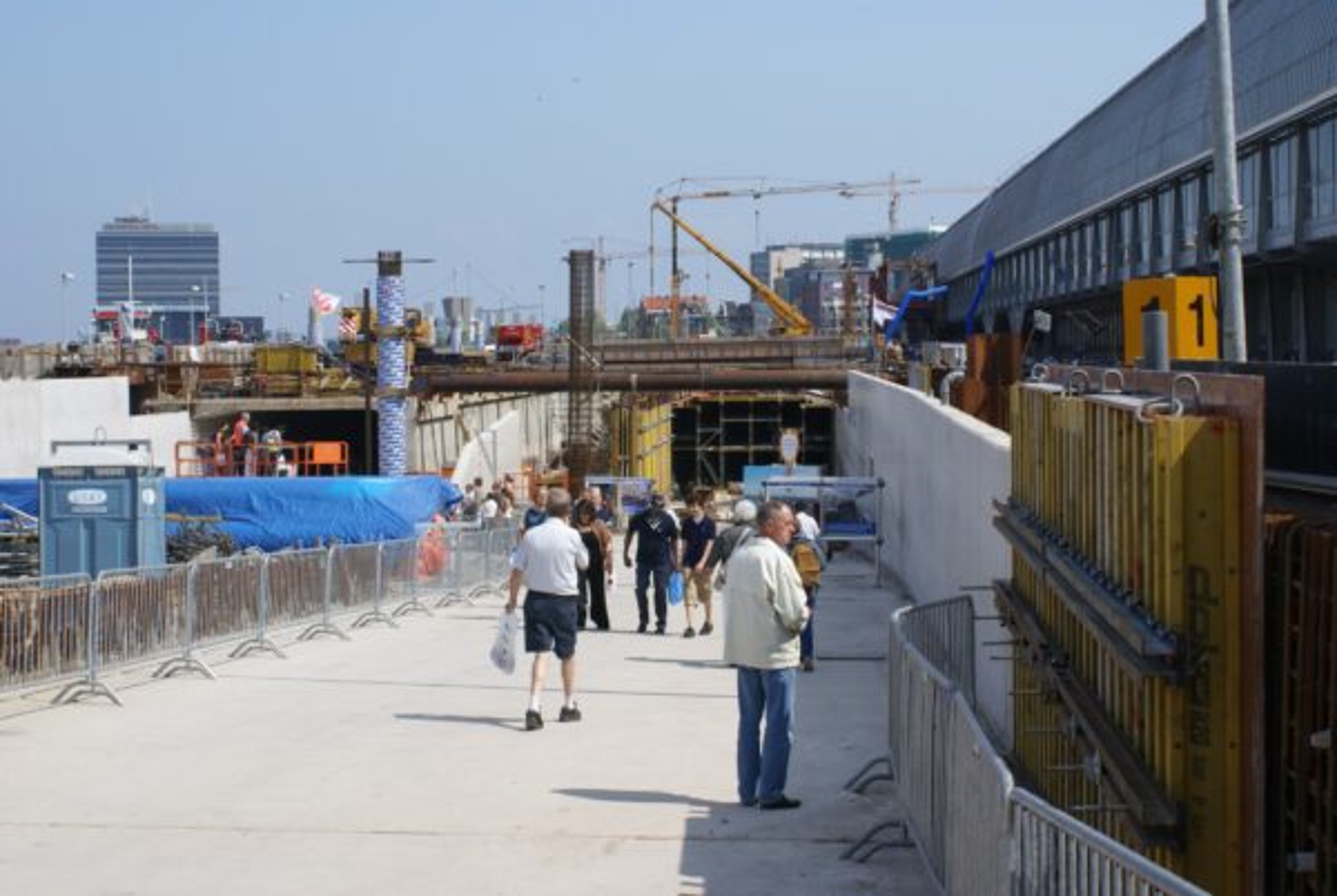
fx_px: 1953
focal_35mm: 52
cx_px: 668
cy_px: 448
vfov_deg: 25.8
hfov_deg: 37.8
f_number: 13
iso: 100
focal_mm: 35
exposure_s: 1/160
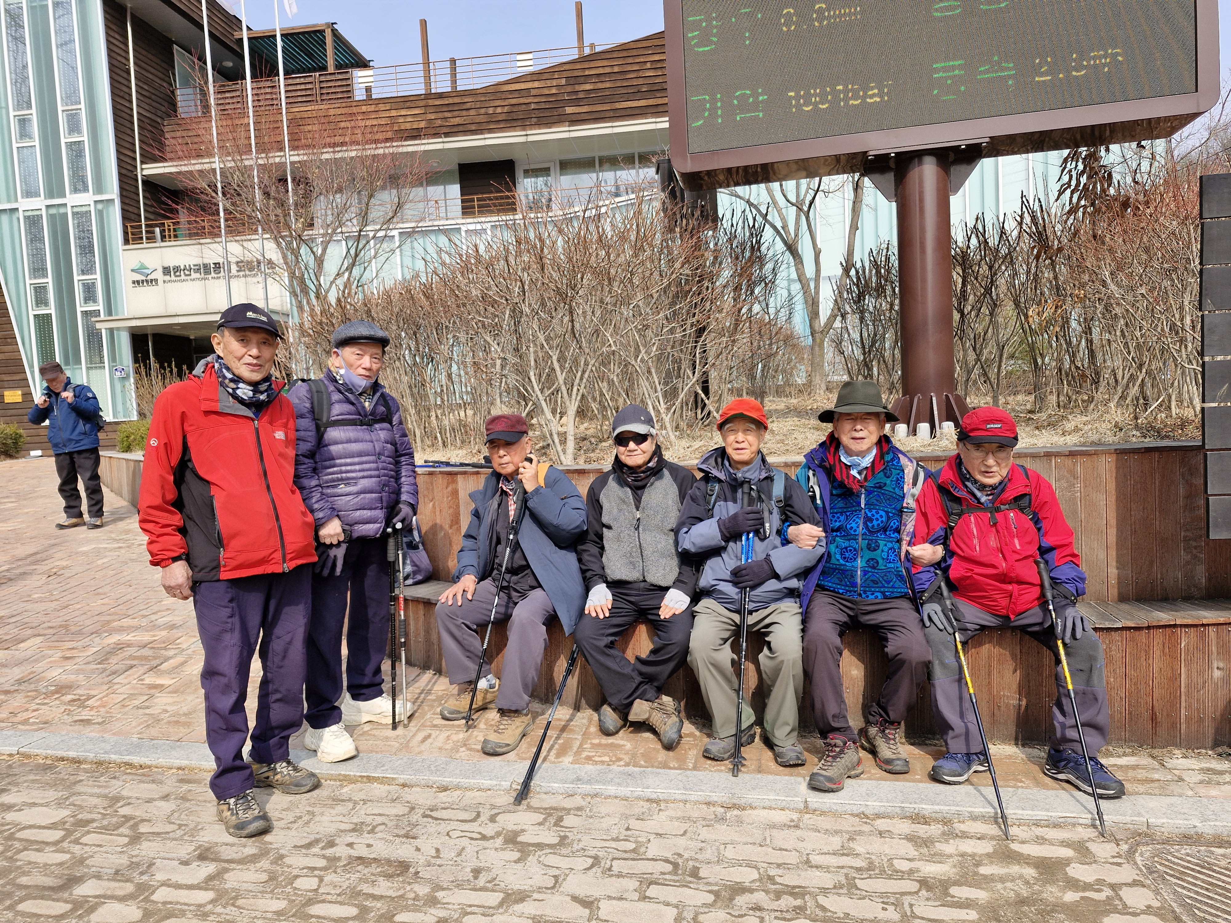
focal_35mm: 23
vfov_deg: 58.9
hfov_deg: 73.9
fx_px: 818
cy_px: 462
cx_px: 616
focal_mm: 5.54
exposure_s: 1/1096
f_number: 1.8
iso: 50
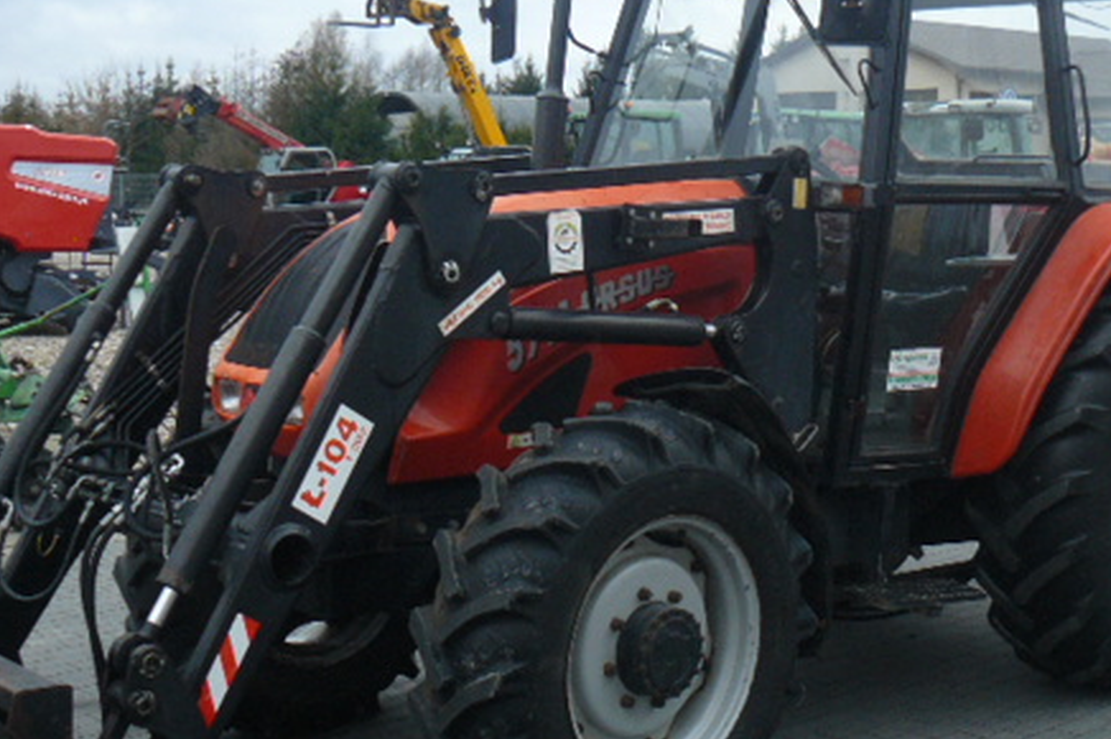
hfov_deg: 36.0
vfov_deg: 24.6
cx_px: 726
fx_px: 1696
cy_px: 375
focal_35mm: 55
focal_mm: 6
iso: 100
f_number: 2.8
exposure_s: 1/125
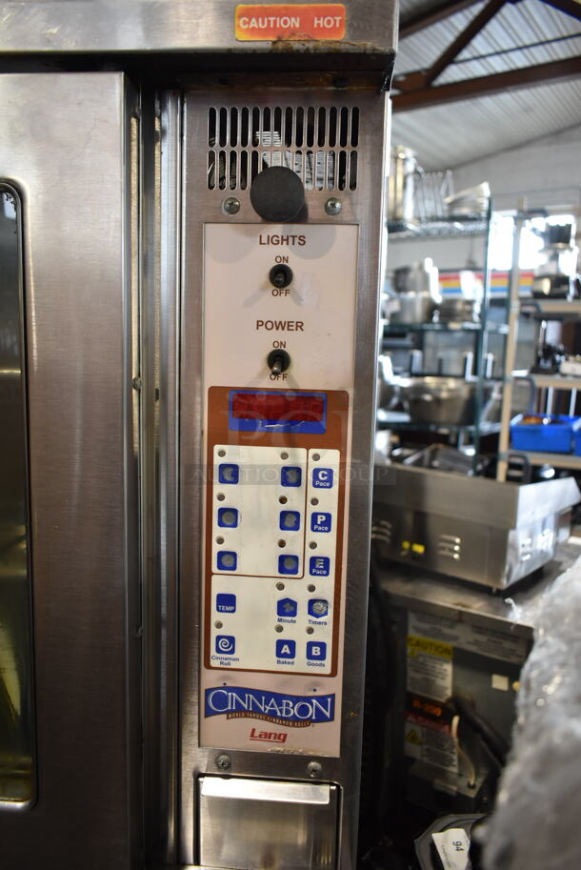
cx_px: 290
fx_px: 653
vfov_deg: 67.3
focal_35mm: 27
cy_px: 435
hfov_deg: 48.0
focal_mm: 18
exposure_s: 1/30
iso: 500
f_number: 3.5
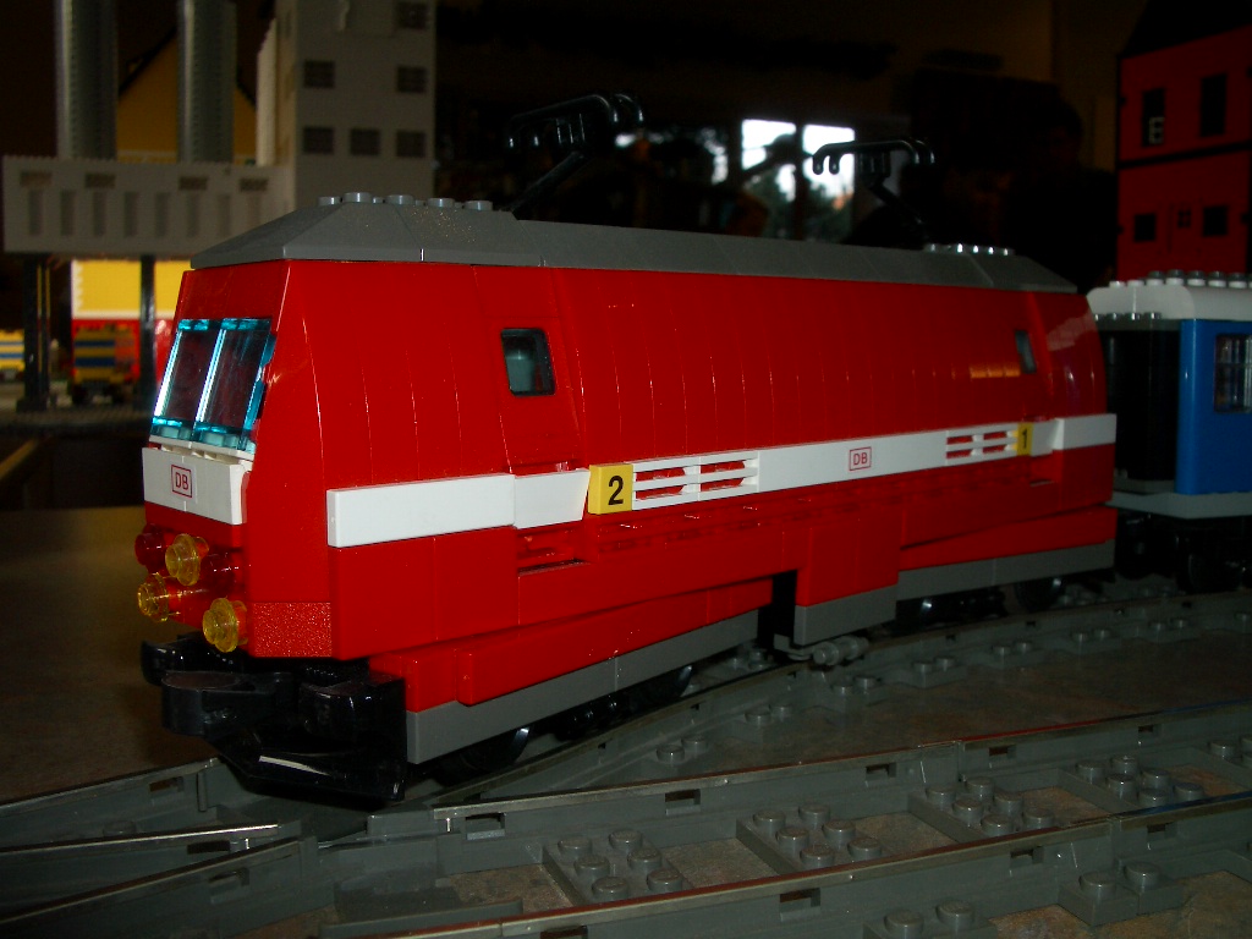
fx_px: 1266
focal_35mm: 35
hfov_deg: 52.6
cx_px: 626
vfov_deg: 40.7
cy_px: 470
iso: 50
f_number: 4.3
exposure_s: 1/60
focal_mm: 5.8
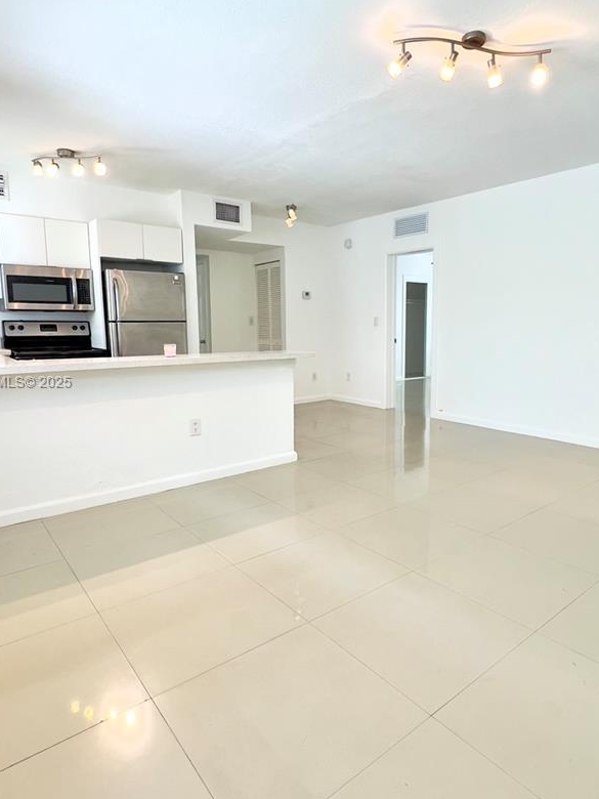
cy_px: 383
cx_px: 342
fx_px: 461
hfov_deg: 65.7
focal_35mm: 20
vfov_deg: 81.7
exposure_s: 1/120
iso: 125
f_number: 1.8
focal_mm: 1.57
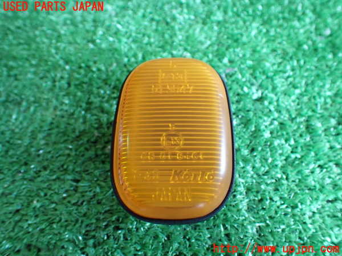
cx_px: 171
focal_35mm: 30
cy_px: 128
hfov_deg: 60.0
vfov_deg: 46.8
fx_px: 296
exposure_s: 1/30
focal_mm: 5.4
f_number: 2.3
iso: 800
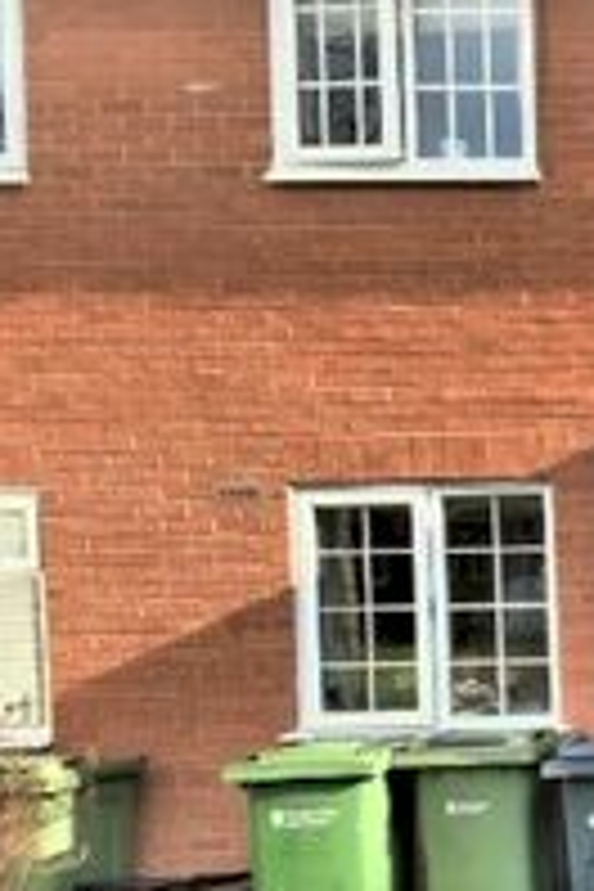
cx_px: 1246
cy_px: 610
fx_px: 1312
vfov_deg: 37.0
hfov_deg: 17.1
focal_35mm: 53
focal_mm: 10
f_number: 10
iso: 800
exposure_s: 1/400
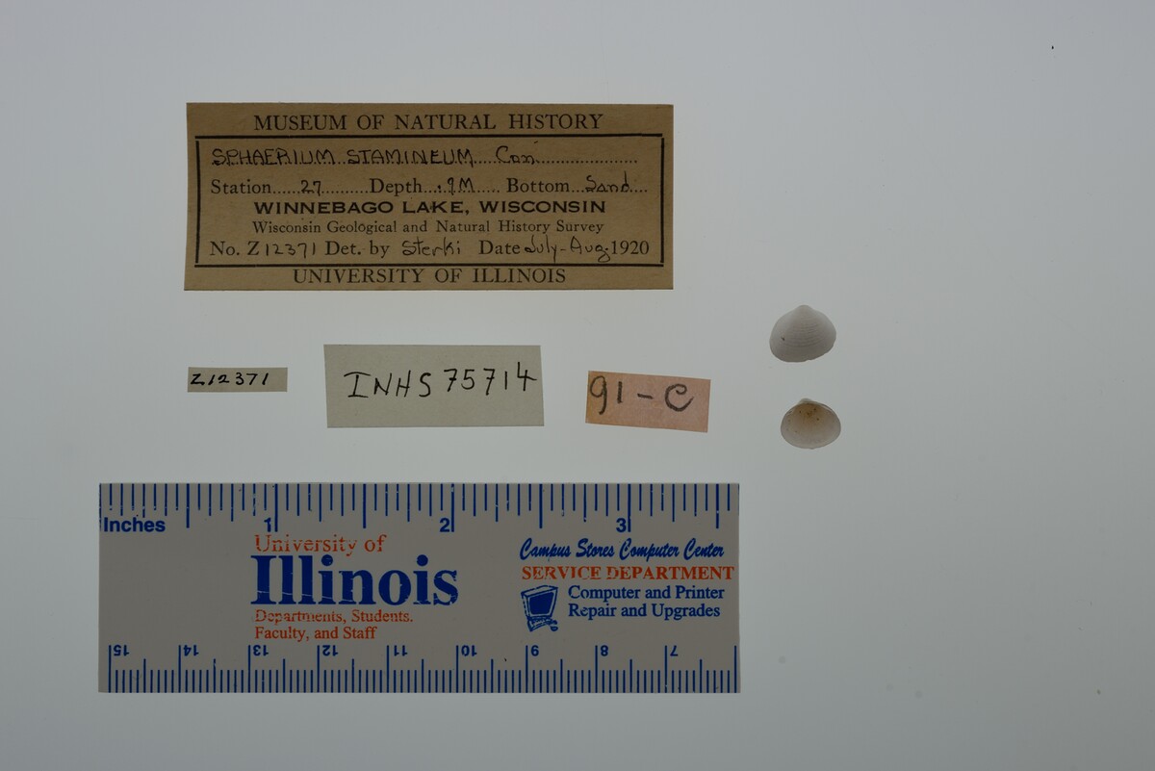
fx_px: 1926
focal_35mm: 60
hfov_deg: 33.4
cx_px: 578
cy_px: 386
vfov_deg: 22.6
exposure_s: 1/200
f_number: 10
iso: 100
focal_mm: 60
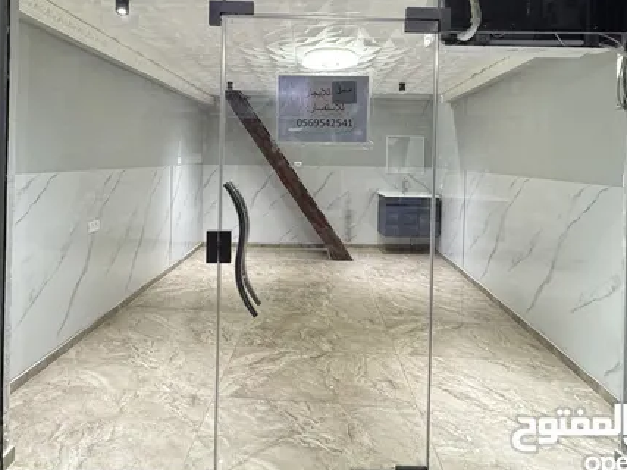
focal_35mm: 21
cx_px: 292
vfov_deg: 61.9
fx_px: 380
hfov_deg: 78.9
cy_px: 159
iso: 250
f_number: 2.2
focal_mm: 2.22
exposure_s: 1/50
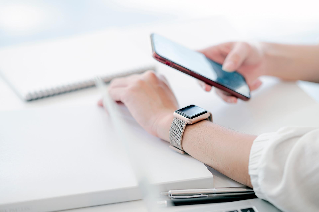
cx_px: 160
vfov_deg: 13.0
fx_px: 930
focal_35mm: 105
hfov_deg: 19.5
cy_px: 106
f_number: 2.2
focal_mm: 105
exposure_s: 1/125
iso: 200
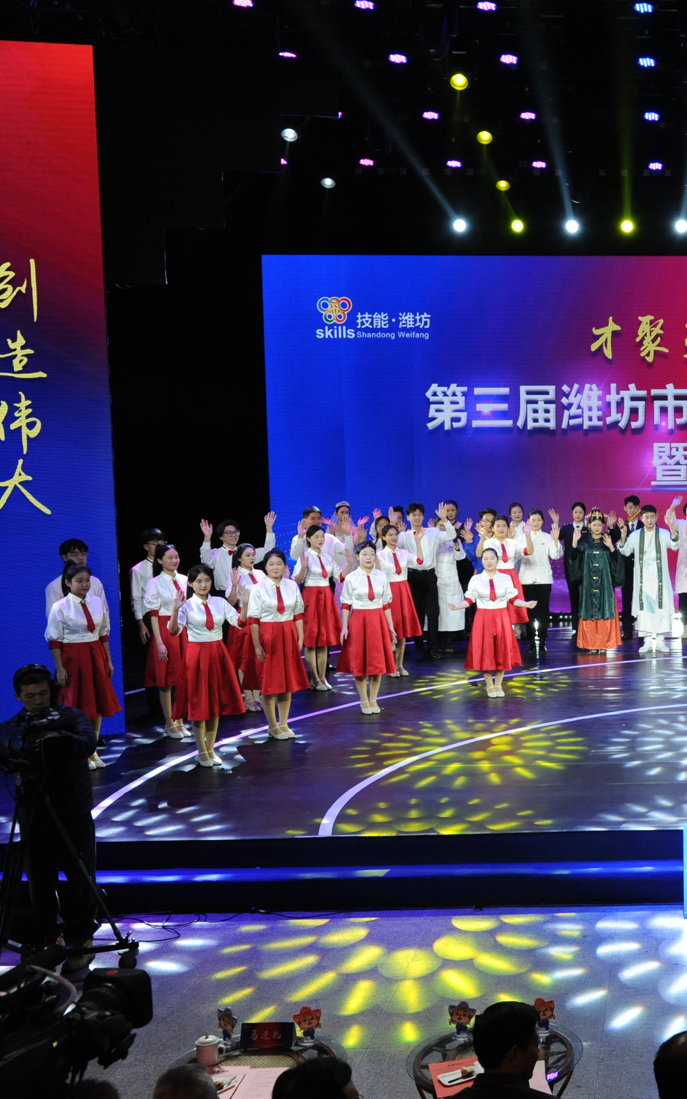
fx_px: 1498
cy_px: 557
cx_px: 766
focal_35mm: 50
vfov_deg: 40.3
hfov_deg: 24.1
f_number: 8
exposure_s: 1/250
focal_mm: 32
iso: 2000
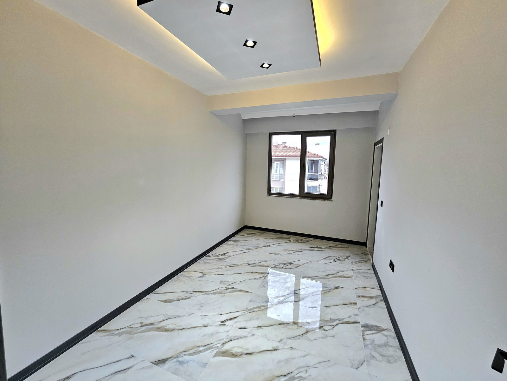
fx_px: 190
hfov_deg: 106.2
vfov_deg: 89.9
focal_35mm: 13
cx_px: 254
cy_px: 190
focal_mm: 2.2
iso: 125
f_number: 2.2
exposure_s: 1/60.2
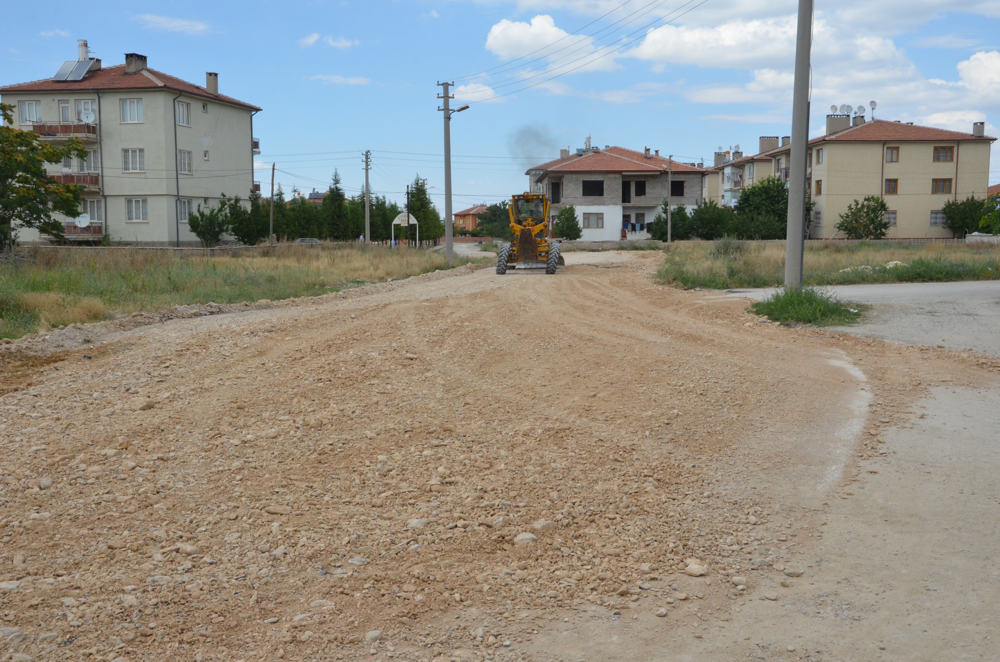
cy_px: 331
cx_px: 500
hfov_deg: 51.4
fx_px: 1040
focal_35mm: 38
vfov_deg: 35.3
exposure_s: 1/640
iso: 800
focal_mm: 25
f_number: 13
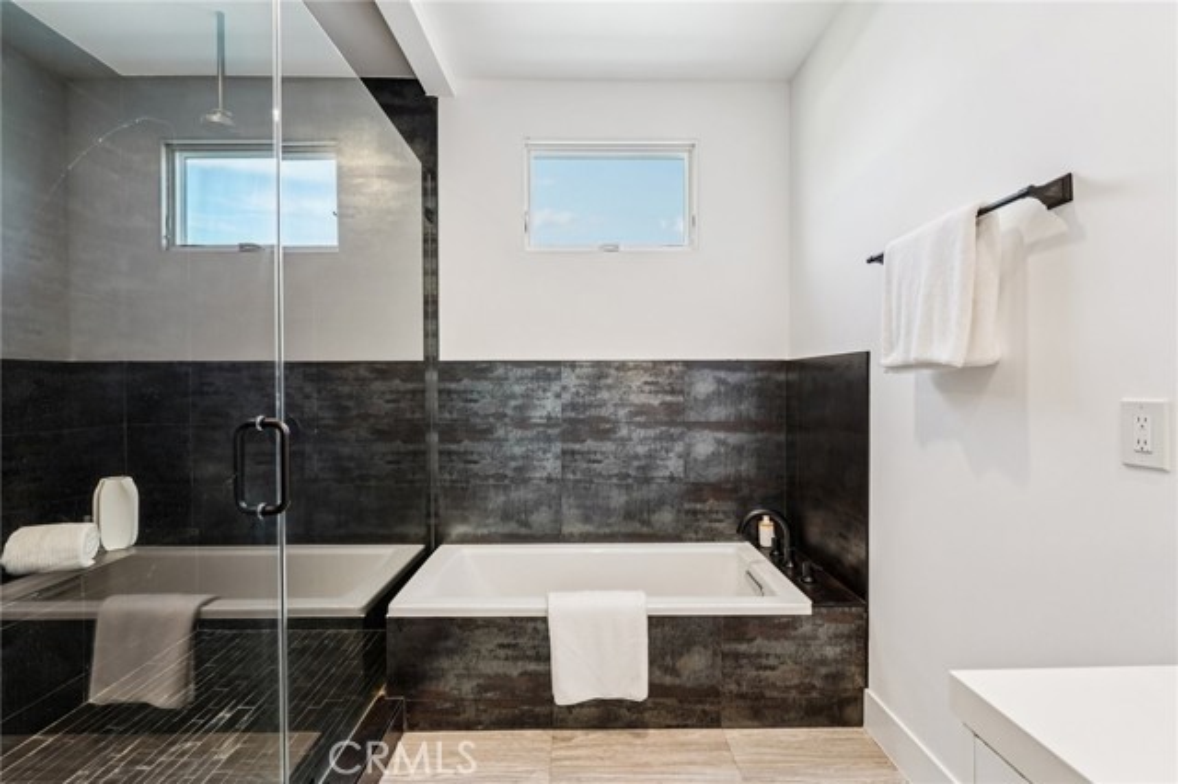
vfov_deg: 73.7
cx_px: 589
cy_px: 392
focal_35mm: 16
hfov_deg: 96.8
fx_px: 523
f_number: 8
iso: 400
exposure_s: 1/10
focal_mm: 16
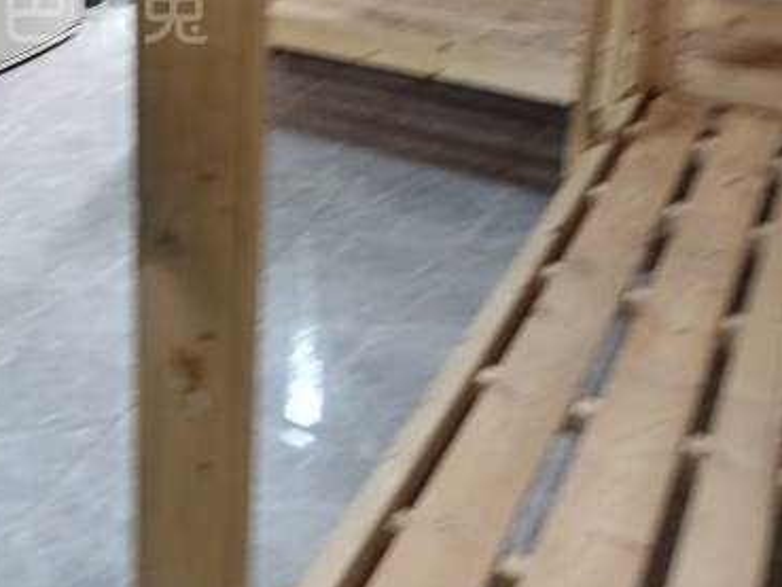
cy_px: -11
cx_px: 38
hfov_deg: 34.2
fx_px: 1175
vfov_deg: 26.4
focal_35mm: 52
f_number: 1.75
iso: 1404
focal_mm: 5.25
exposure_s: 1/25
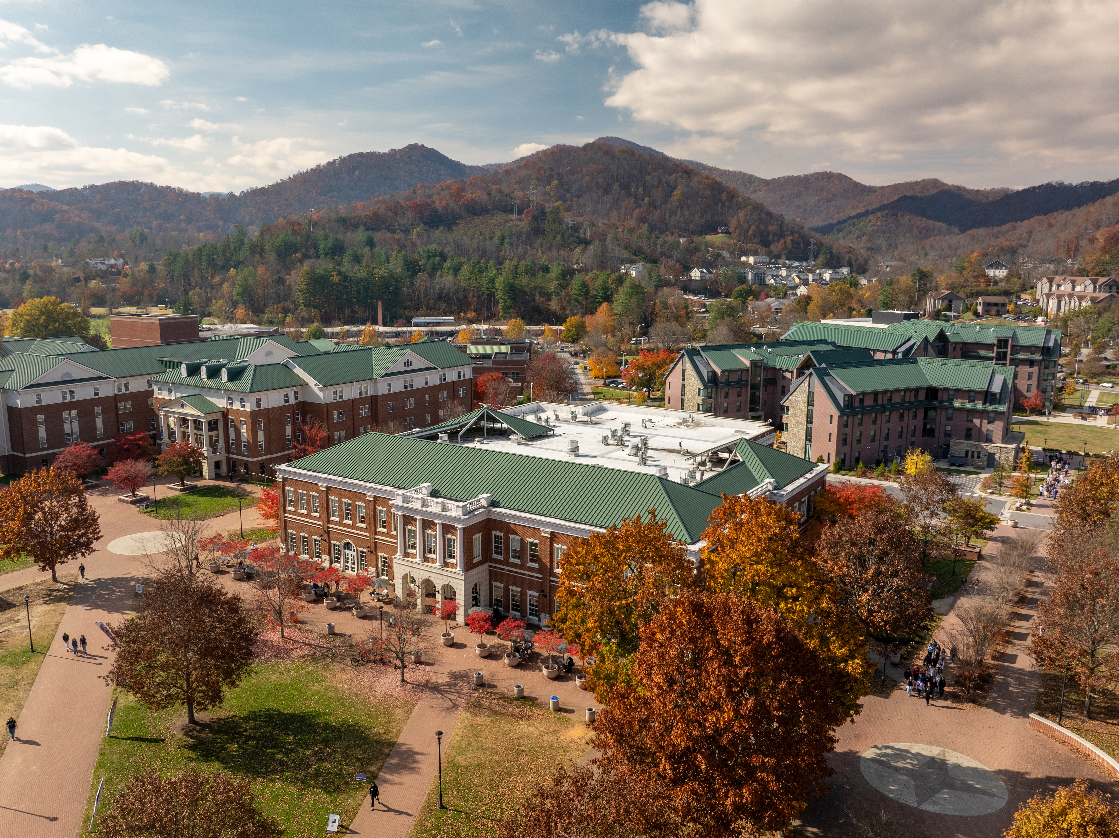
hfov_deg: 65.3
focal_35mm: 27
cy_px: 430
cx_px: 534
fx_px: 872
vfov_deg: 51.3
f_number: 4
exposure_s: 1/160
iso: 100
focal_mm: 12.29
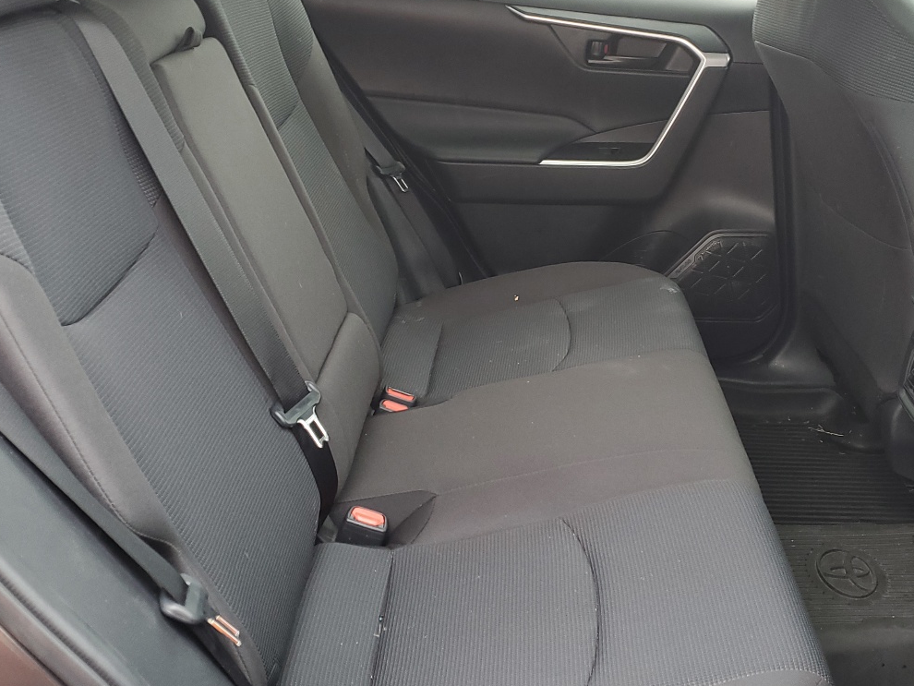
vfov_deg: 34.2
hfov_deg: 44.5
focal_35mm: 42
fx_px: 1109
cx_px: 562
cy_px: 259
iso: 59
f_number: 1.5
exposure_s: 1/60.2
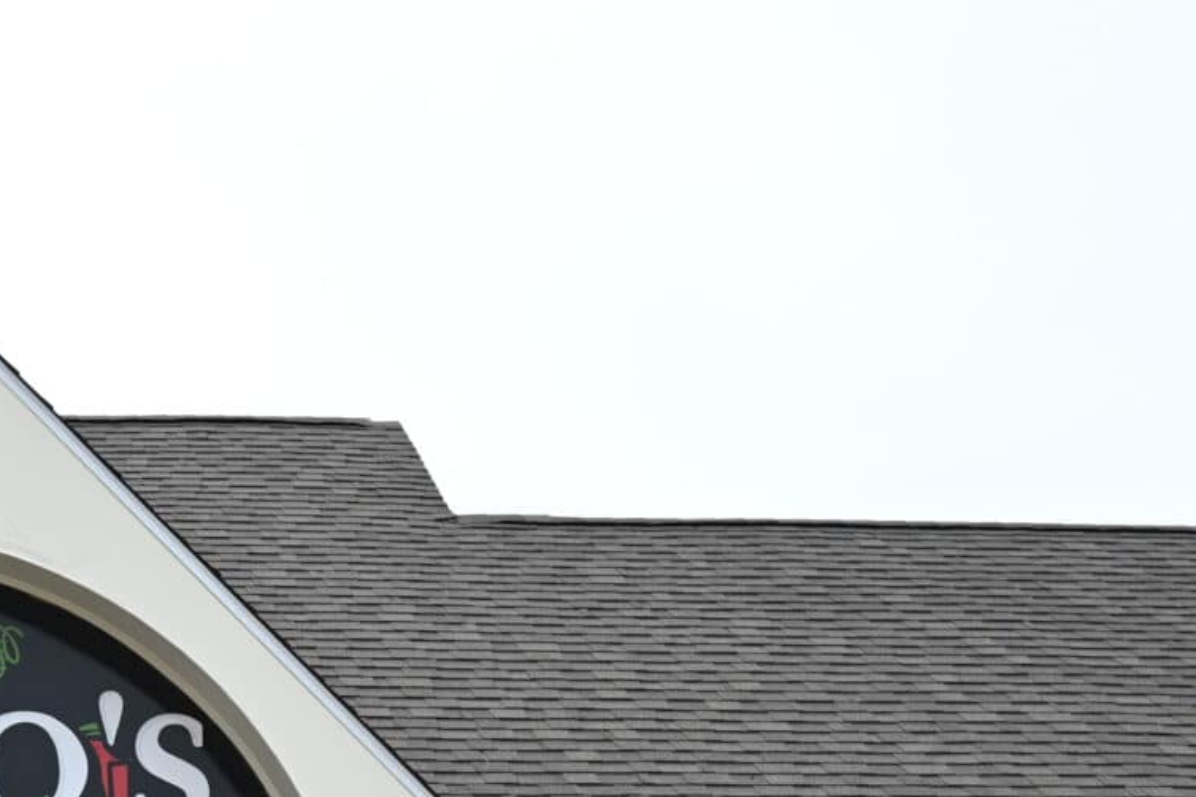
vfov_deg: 10.7
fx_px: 4151
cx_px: -135
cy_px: 1066
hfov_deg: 15.9
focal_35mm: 125
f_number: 7.1
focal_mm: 46
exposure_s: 1/250
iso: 160
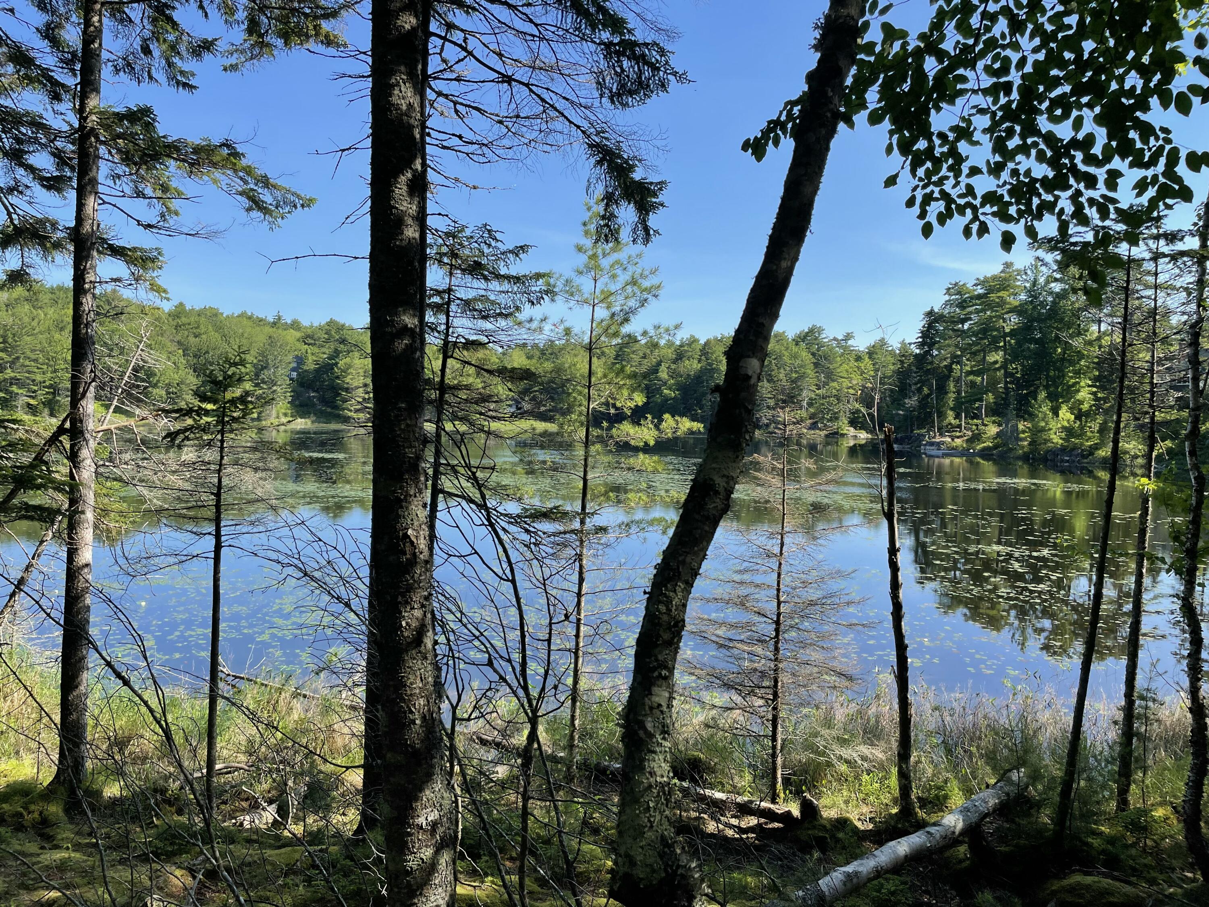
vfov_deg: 53.1
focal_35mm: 26
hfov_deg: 67.3
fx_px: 908
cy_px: 454
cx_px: 604
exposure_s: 1/1553
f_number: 1.6
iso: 32
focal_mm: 4.2
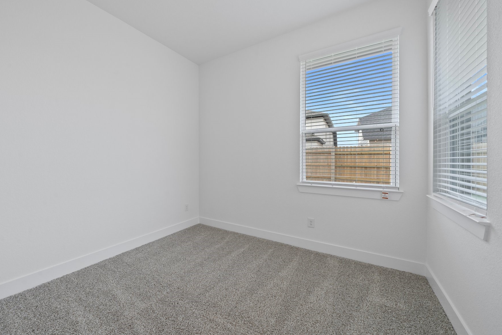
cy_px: 167
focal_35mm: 14
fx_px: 195
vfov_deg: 81.2
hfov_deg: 103.5
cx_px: 213
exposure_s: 1/13
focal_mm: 12
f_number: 10
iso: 320
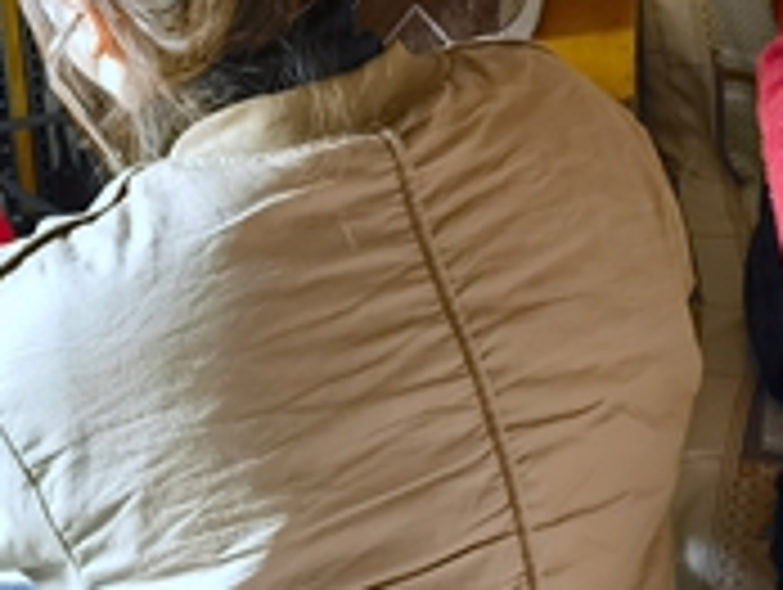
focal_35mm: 117
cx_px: 297
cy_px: -54
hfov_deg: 16.8
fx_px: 2650
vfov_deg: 12.5
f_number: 1.9
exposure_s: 1/60
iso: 160
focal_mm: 6.67
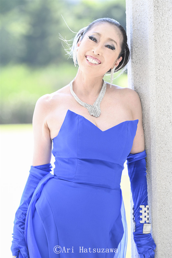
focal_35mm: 140
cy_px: 129
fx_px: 1005
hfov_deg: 9.8
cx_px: 86
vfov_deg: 14.7
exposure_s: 1/250
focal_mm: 140
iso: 160
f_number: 3.5
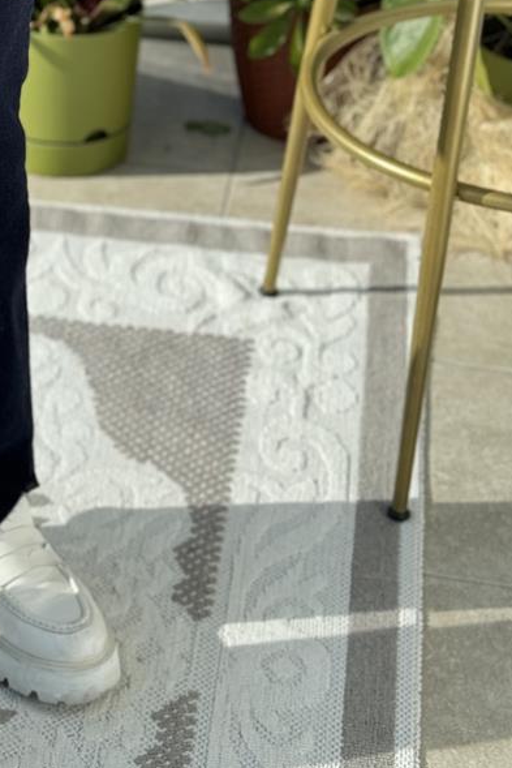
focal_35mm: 113
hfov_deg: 11.9
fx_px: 2409
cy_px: 119
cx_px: -99
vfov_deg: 17.9
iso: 64
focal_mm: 6.76
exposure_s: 1/900
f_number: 1.78
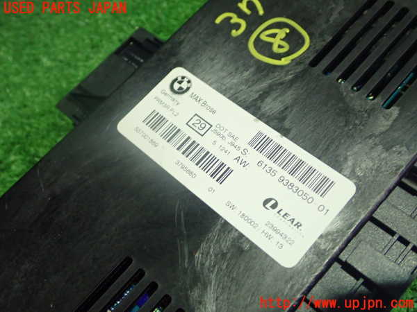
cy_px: 156
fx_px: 458
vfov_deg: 37.7
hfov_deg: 49.0
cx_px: 208
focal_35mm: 38
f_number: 2.7
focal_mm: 6.83
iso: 800
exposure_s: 1/40
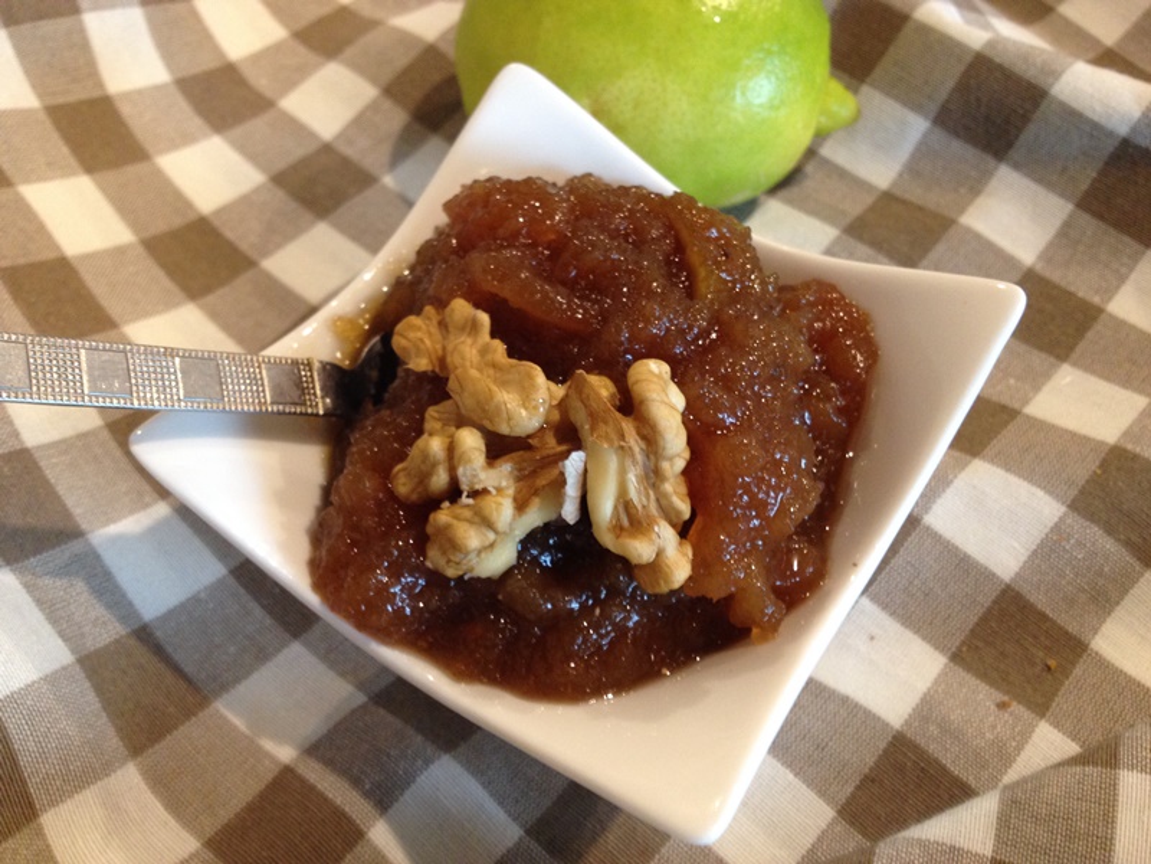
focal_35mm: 35
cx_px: 576
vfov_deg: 40.7
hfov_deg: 52.6
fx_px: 1164
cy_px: 432
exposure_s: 1/20
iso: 160
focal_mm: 4.28
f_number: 2.4
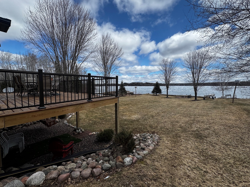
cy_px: 91
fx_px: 108
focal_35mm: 15
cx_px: 125
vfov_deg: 81.8
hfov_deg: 98.2
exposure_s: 1/2083
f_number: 2.2
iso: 40
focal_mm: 2.22
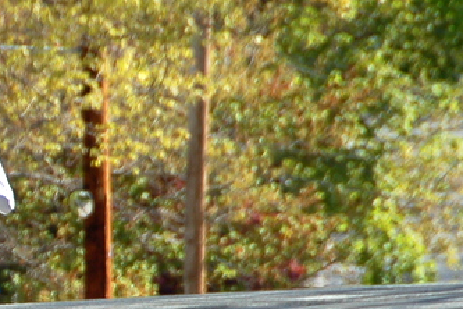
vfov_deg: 1.9
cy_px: 267
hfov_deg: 2.9
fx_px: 9272
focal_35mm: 721
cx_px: 149
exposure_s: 1/500
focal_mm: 200
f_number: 5.6
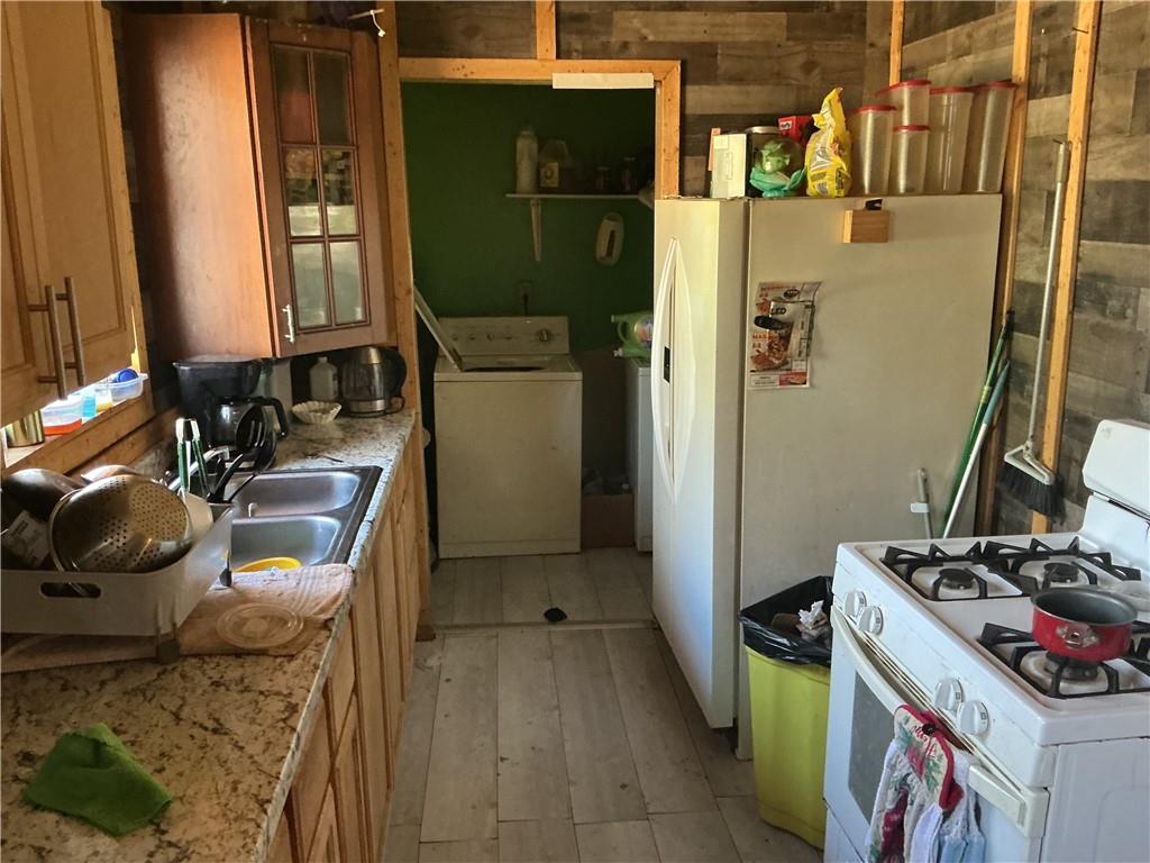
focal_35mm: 29
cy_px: 432
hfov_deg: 61.7
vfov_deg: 48.2
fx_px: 963
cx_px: 575
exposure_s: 1/40
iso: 250
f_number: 1.8
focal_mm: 3
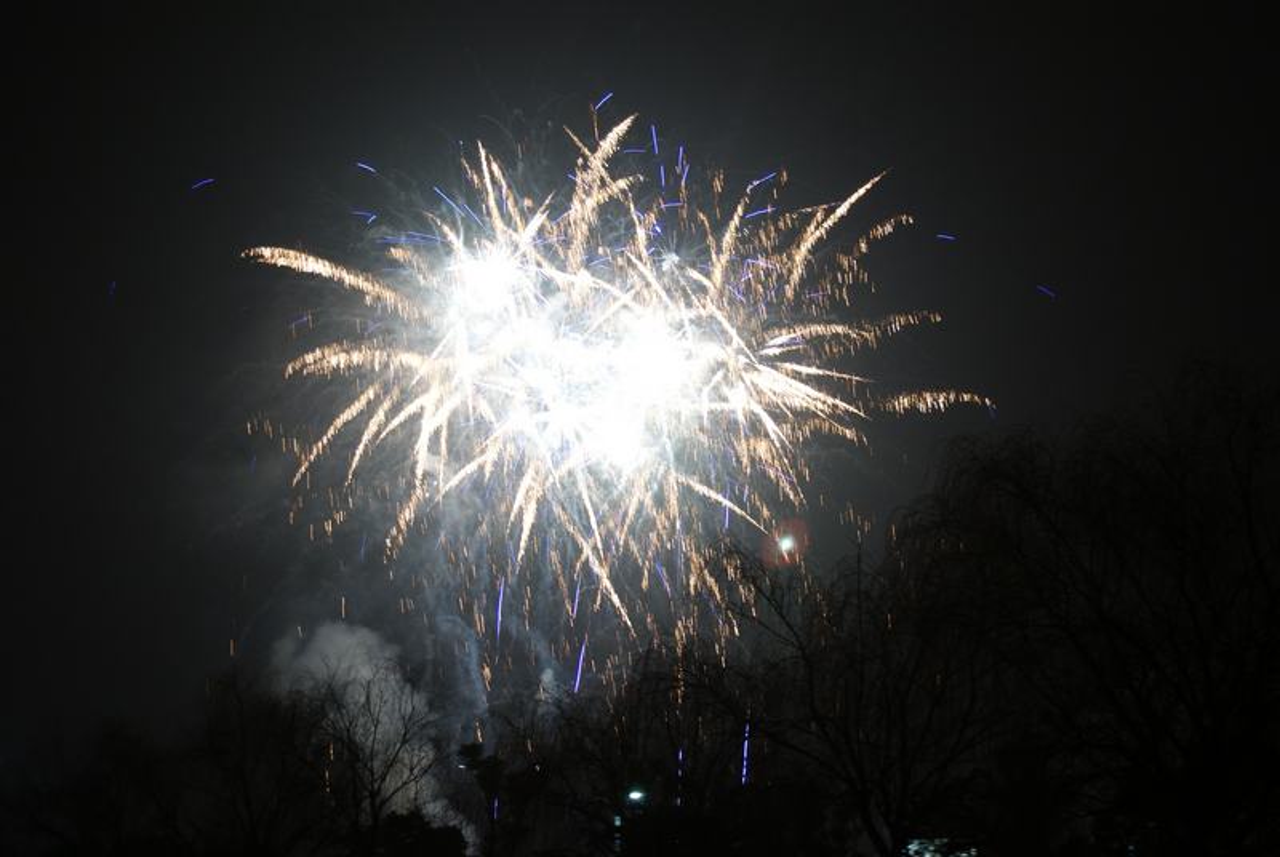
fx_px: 2404
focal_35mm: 68
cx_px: 640
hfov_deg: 29.8
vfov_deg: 20.2
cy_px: 428
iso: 400
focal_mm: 45
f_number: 5.6
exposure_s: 1/5
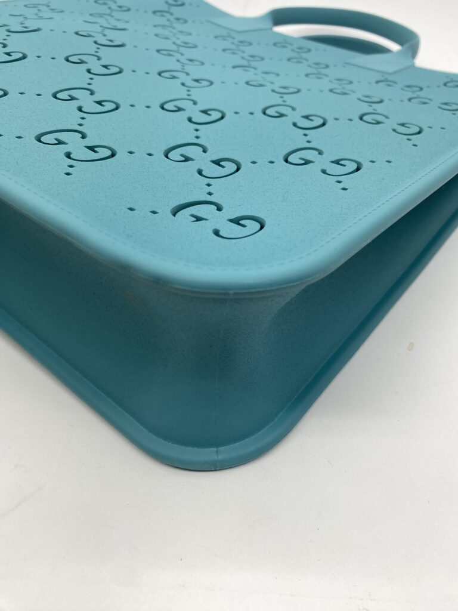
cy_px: 306
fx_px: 441
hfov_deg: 54.9
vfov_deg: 69.4
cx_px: 229
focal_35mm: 25
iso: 32
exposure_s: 1/113
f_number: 1.8
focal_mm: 4.25
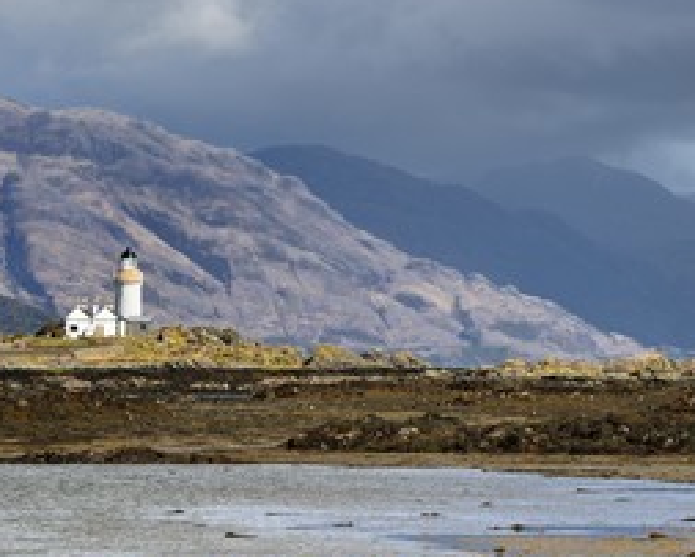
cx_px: 374
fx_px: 6404
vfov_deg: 5.0
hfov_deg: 6.2
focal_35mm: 311
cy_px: 280
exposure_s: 1/400
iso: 200
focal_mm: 200
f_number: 11
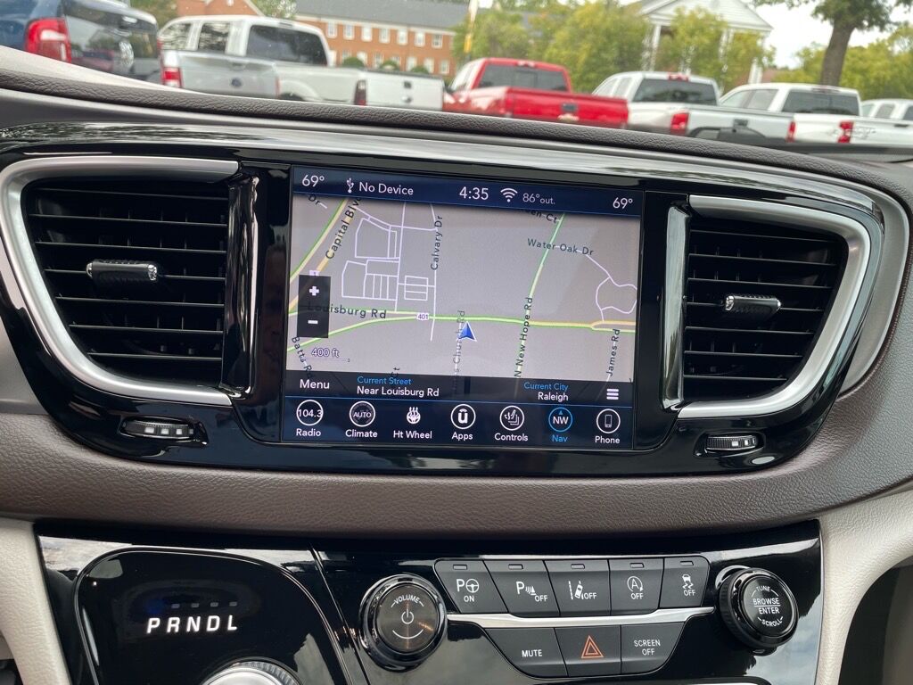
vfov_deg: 53.1
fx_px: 686
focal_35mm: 26
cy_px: 342
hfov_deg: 67.3
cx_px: 456
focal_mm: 4.2
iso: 32
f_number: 1.6
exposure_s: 1/127
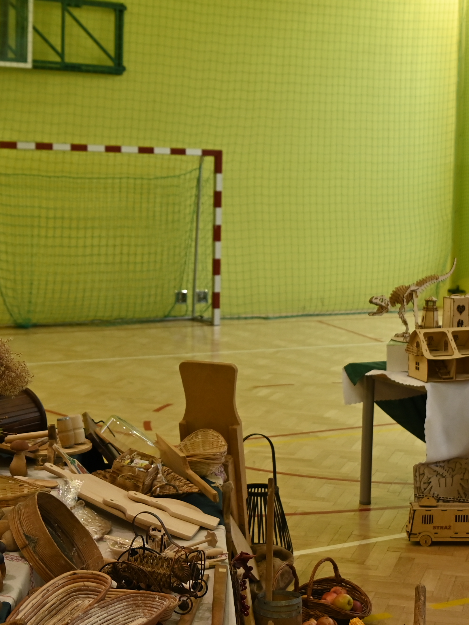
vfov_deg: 30.3
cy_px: 342
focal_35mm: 64
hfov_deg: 22.7
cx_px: 354
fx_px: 1156
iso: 400
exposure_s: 1/200
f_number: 2.8
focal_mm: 24
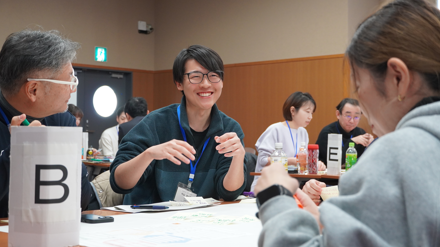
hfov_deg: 37.5
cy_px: 116
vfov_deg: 21.6
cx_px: 219
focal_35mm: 56
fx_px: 648
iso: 1250
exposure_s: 1/160
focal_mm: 35
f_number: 4.5
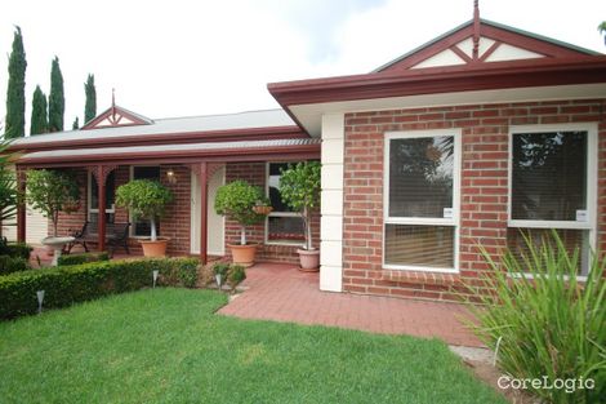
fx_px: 252
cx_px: 303
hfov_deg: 100.4
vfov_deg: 77.3
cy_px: 202
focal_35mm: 15
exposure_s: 1/125
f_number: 5.6
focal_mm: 10
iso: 100
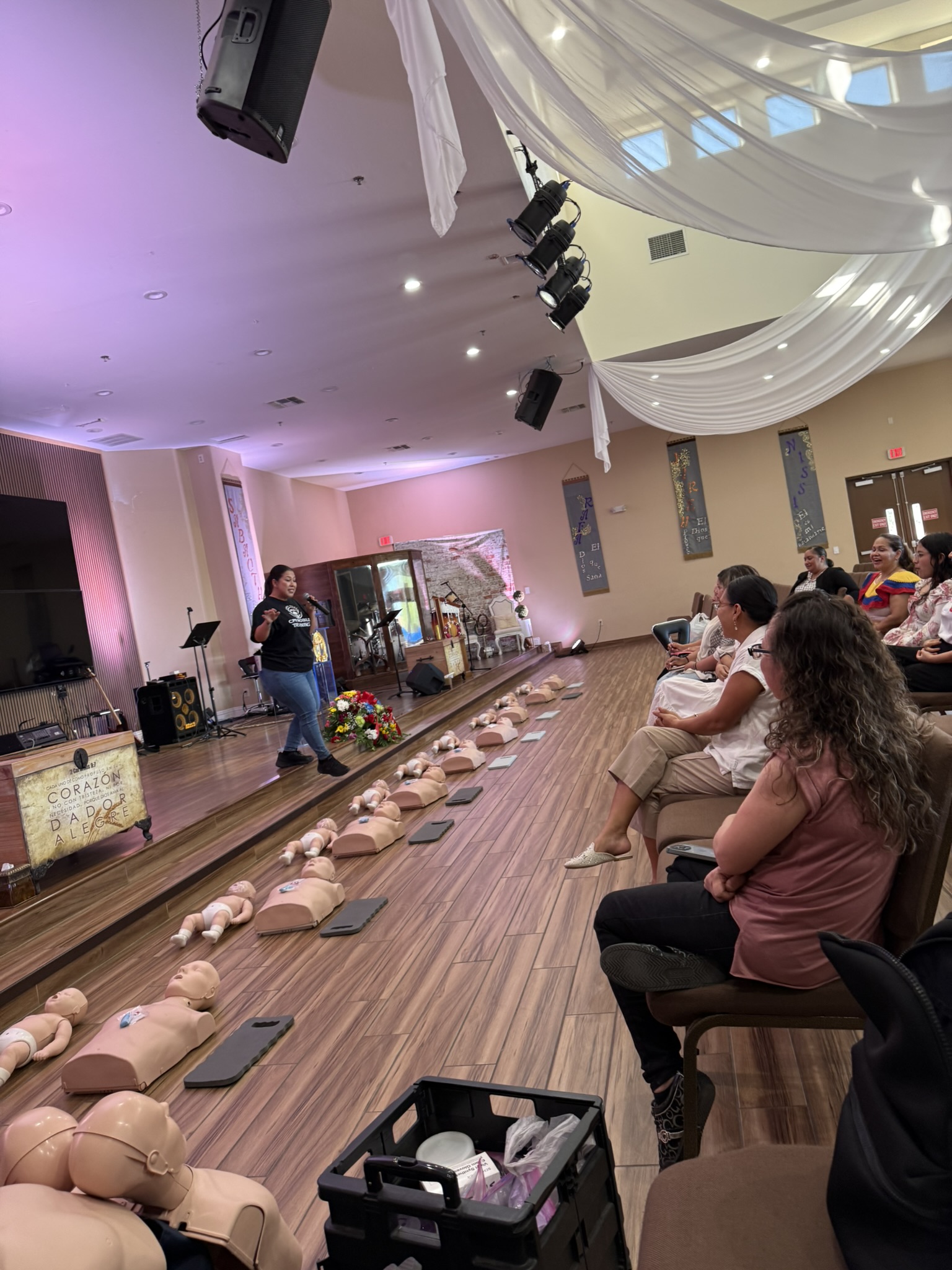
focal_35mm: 24
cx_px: 476
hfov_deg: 56.8
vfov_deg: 71.6
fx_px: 880
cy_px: 635
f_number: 1.78
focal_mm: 6.76
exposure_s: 1/61
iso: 160
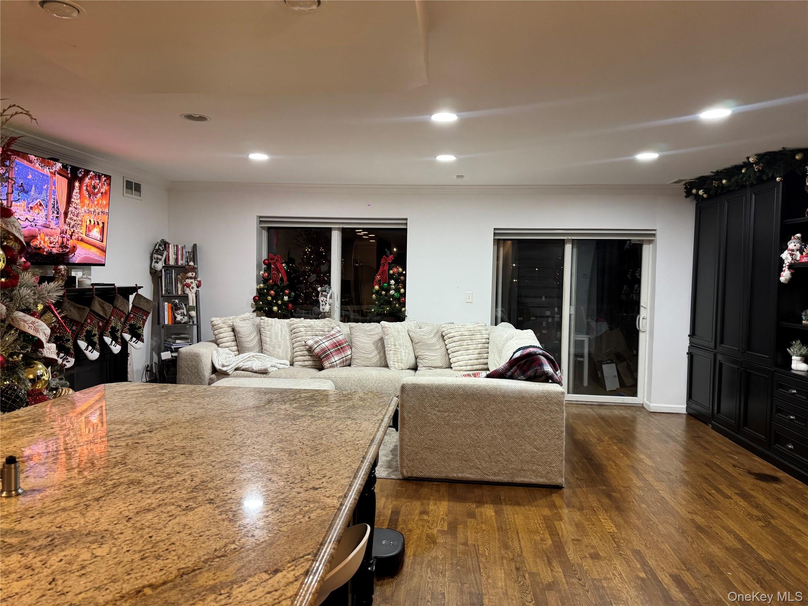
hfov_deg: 71.6
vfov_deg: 56.8
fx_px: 560
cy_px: 303
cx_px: 404
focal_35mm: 24
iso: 250
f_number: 1.78
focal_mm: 6.76
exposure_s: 1/60
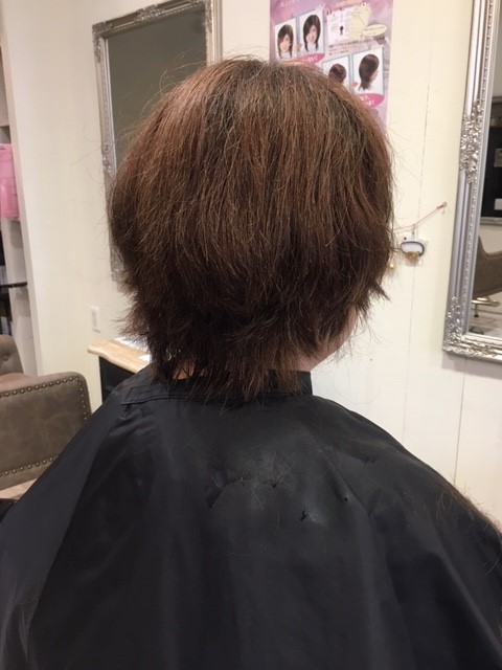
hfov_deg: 48.2
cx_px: 251
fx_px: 561
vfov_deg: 61.7
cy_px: 335
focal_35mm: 29
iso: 80
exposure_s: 1/30
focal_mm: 4.15
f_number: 2.2
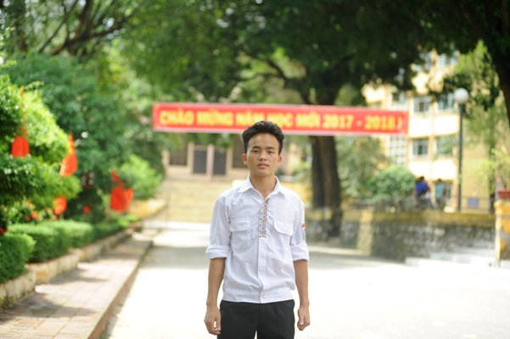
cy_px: 170
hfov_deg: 25.4
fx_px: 1133
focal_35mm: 80
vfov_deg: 17.0
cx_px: 255
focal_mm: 80
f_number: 3.2
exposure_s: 1/640
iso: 200
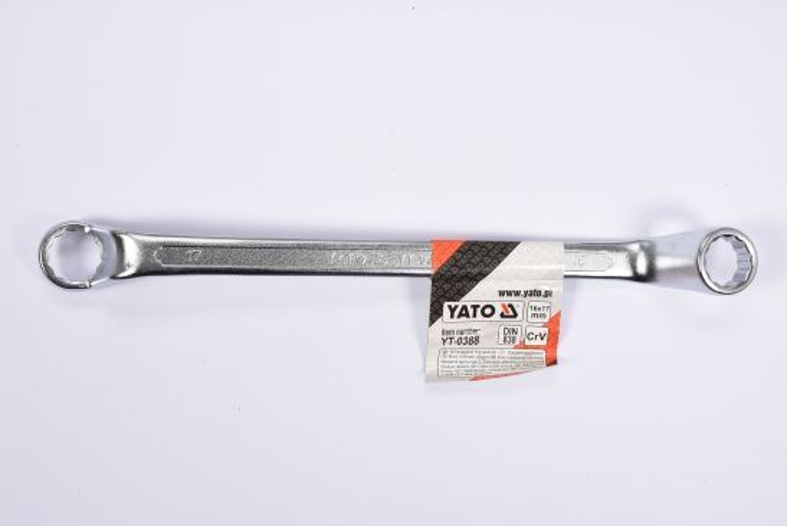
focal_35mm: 63
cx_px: 394
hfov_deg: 31.9
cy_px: 263
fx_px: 1379
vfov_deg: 21.6
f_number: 16
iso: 250
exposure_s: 1/125
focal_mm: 42
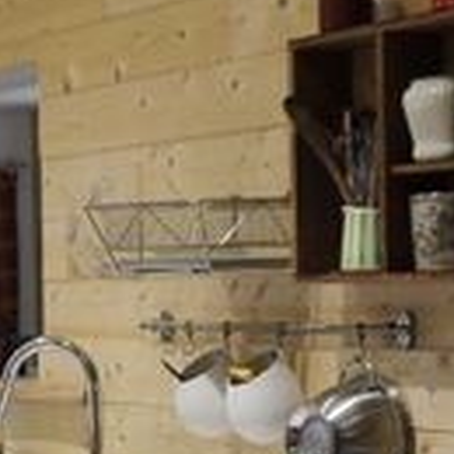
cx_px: -24
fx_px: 1692
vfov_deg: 15.1
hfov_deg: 15.0
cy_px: 395
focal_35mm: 114
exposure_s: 1/30
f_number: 3.5
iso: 400
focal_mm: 14
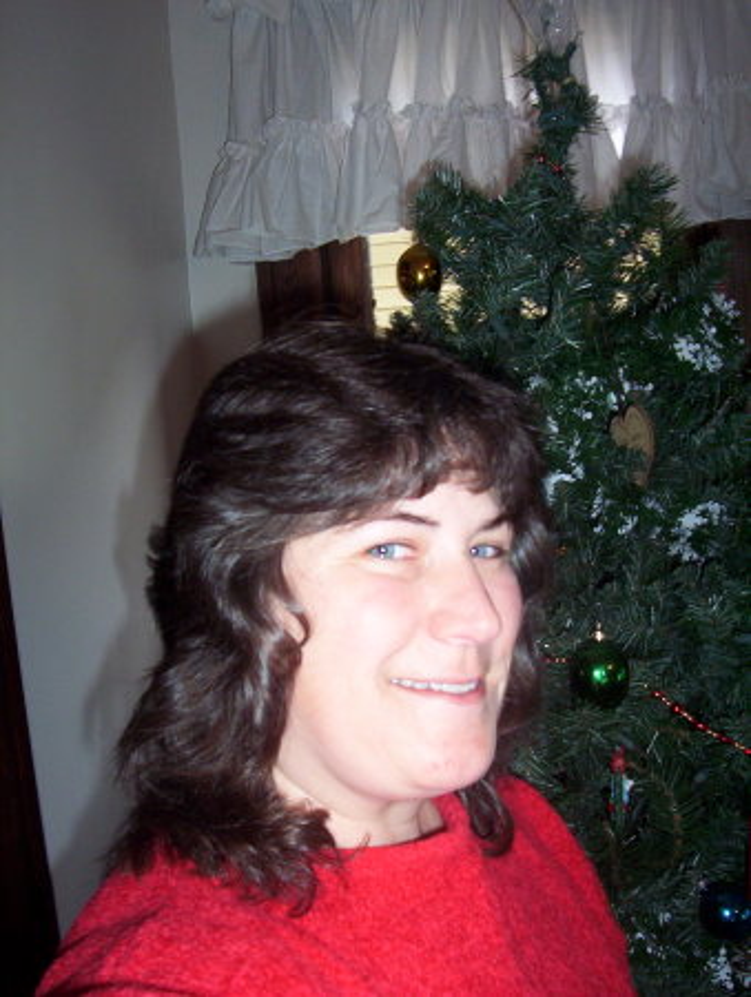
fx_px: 1240
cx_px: 376
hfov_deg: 33.7
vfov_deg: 43.8
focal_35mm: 43
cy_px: 498
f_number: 2.73
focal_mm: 5.77
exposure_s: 1/60
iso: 140
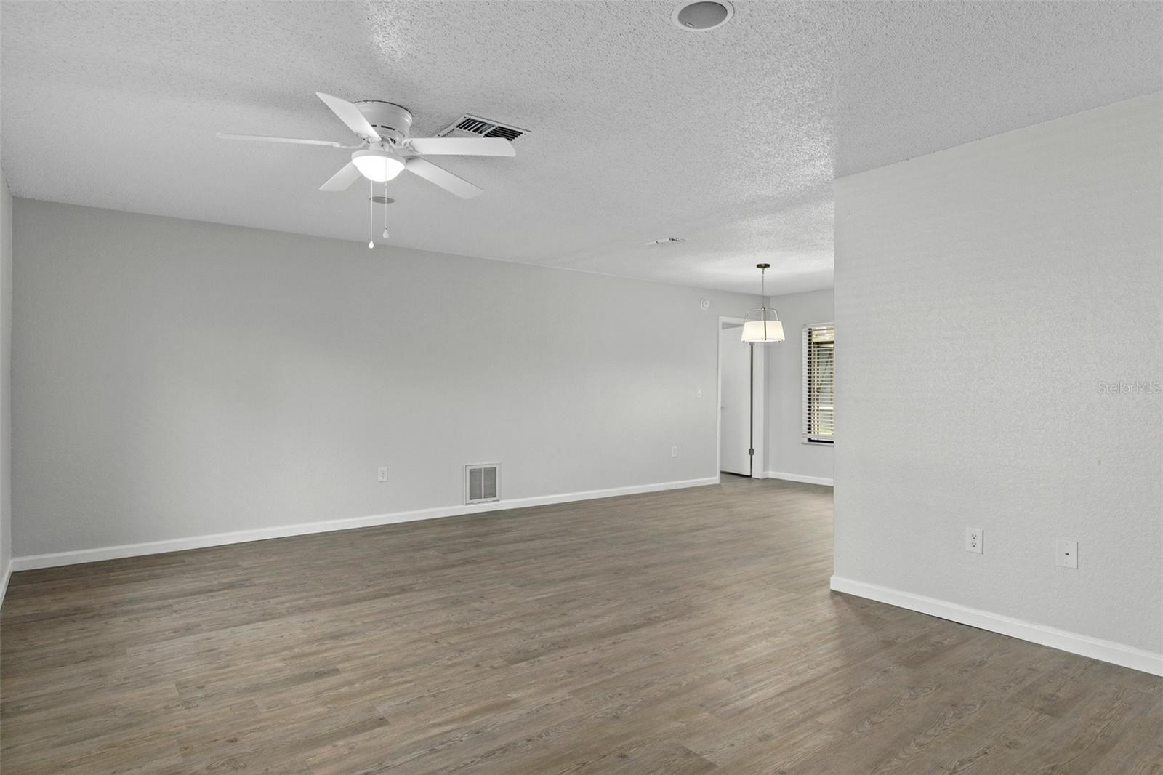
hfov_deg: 85.4
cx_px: 582
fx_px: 630
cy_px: 388
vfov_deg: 63.2
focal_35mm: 20
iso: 320
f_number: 8
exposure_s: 1/4
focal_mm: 13
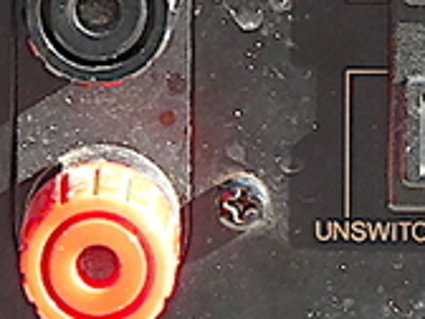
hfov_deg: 2.0
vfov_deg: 1.5
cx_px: -334
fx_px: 12093
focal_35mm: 985
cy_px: -33
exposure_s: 1/15
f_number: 5.6
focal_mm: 30.9
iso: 200
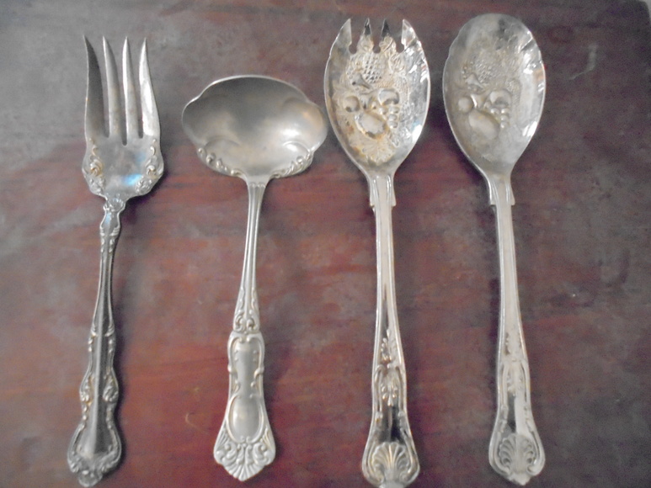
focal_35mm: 26
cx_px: 326
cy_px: 244
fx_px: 489
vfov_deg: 53.1
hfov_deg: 67.3
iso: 1600
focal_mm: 4.6
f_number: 3.5
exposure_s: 1/30
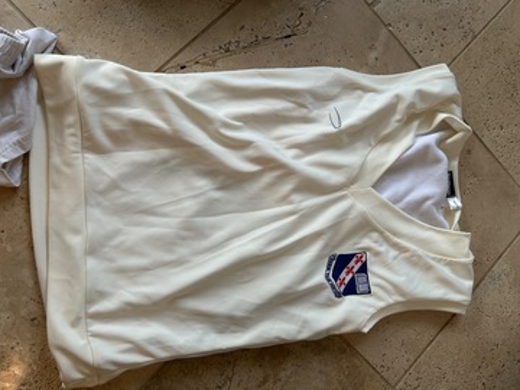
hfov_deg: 67.3
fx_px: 391
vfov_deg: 53.1
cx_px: 260
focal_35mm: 26
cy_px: 195
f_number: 1.5
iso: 100
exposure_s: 1/121
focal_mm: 5.7
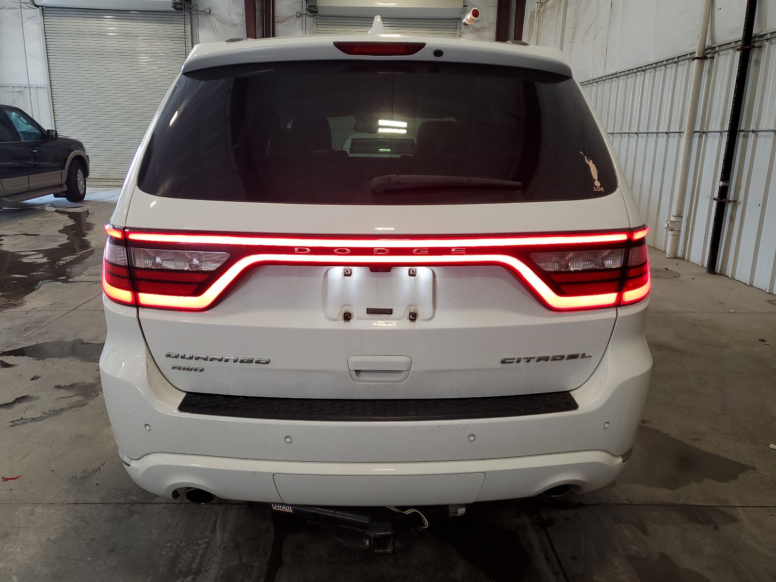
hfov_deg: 67.3
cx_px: 388
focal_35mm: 26
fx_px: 583
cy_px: 291
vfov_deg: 53.1
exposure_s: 1/60.2
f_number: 1.5
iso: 75
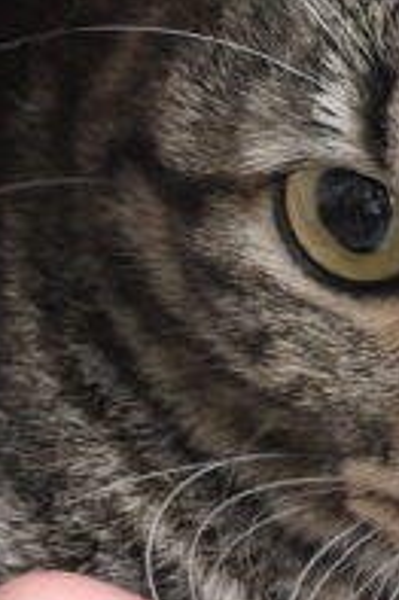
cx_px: 557
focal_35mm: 343
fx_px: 5712
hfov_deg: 4.0
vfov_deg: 6.0
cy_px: 123
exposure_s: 1/200
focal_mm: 70
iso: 640
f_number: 7.1
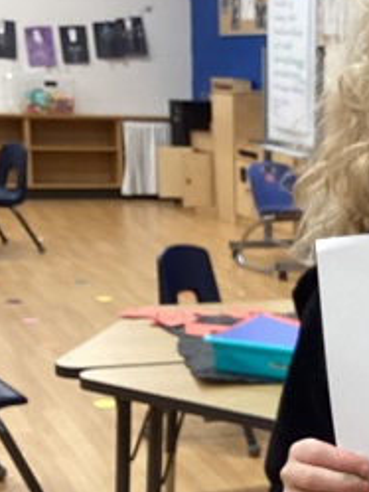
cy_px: 439
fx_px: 1179
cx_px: 410
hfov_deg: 17.2
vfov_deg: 23.0
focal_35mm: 83
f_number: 2.4
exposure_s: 1/60
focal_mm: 3.3
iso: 160
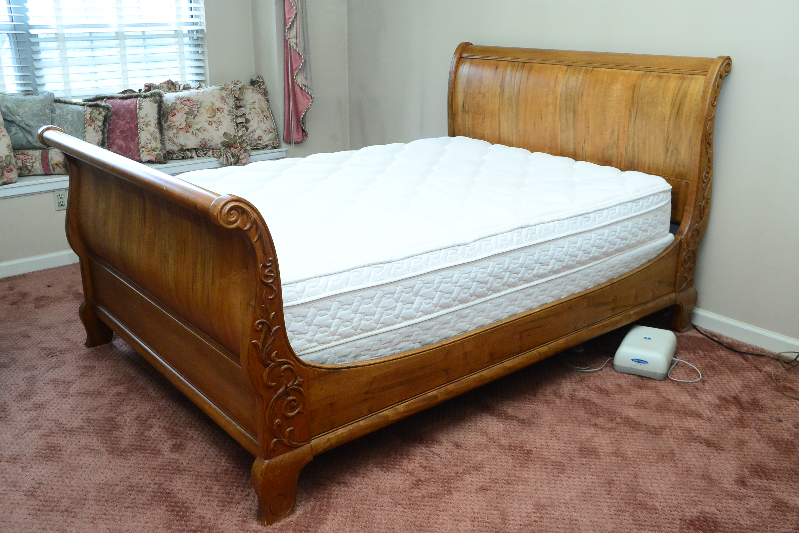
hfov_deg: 55.8
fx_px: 755
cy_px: 266
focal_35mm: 34
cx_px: 400
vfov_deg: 38.9
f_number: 7.1
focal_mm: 34
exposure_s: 1/125
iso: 6400
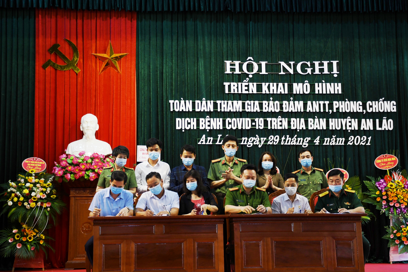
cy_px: 142
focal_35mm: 54
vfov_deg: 25.1
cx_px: 199
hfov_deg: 36.9
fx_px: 612
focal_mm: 34
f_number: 4.2
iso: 640
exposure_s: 1/200
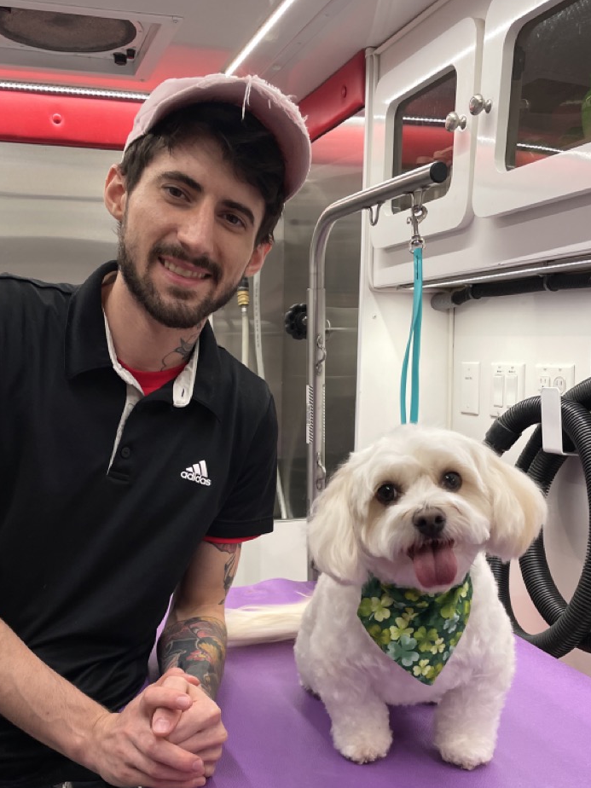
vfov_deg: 50.3
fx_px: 820
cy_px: 536
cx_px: 265
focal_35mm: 36
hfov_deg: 39.6
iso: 32
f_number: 1.6
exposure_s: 1/151
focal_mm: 4.2
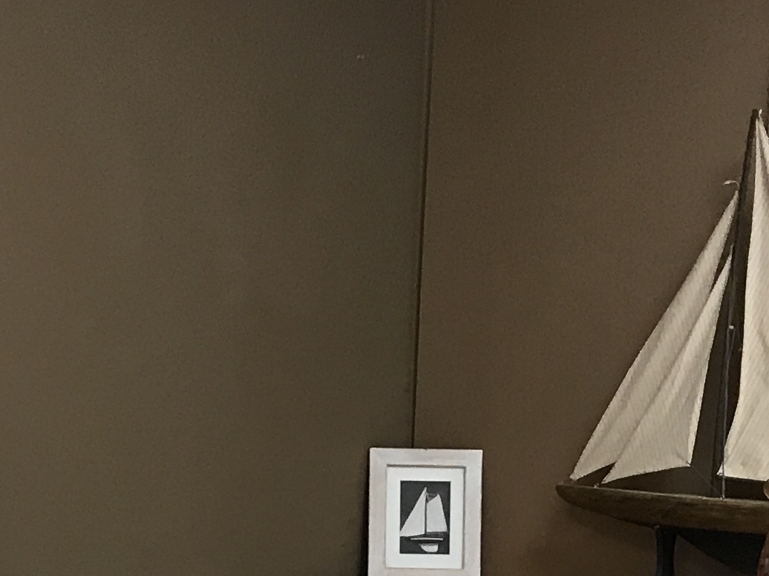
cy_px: 962
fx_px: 2421
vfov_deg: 12.6
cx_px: 220
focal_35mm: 109
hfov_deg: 18.0
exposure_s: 1/17
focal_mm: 3.99
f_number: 1.8
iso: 40
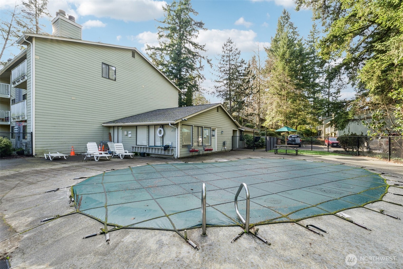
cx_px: 202
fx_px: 168
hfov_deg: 100.4
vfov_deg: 77.3
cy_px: 134
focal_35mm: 15
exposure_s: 1/30
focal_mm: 10
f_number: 9
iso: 160
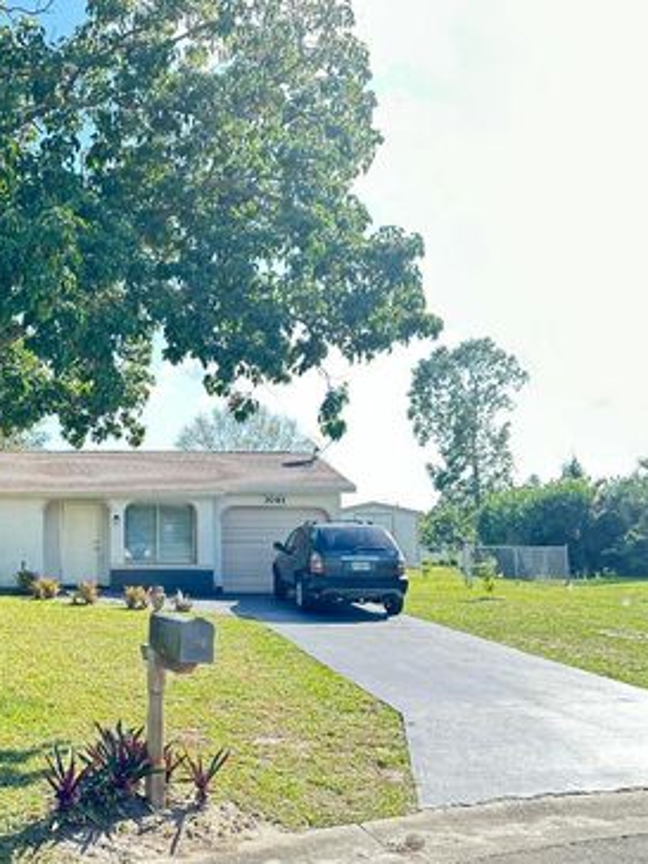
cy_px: 443
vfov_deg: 55.3
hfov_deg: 40.8
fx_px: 824
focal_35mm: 33
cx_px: 112
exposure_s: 1/580
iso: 80
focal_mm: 6.86
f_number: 1.78
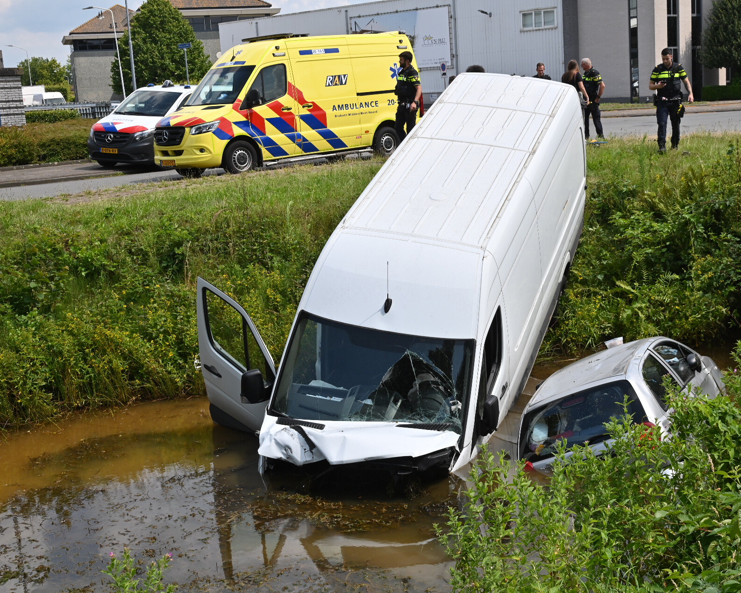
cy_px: 295
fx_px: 1097
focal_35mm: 50
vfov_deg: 30.3
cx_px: 445
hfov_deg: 37.2
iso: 400
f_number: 13
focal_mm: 44
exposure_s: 1/400
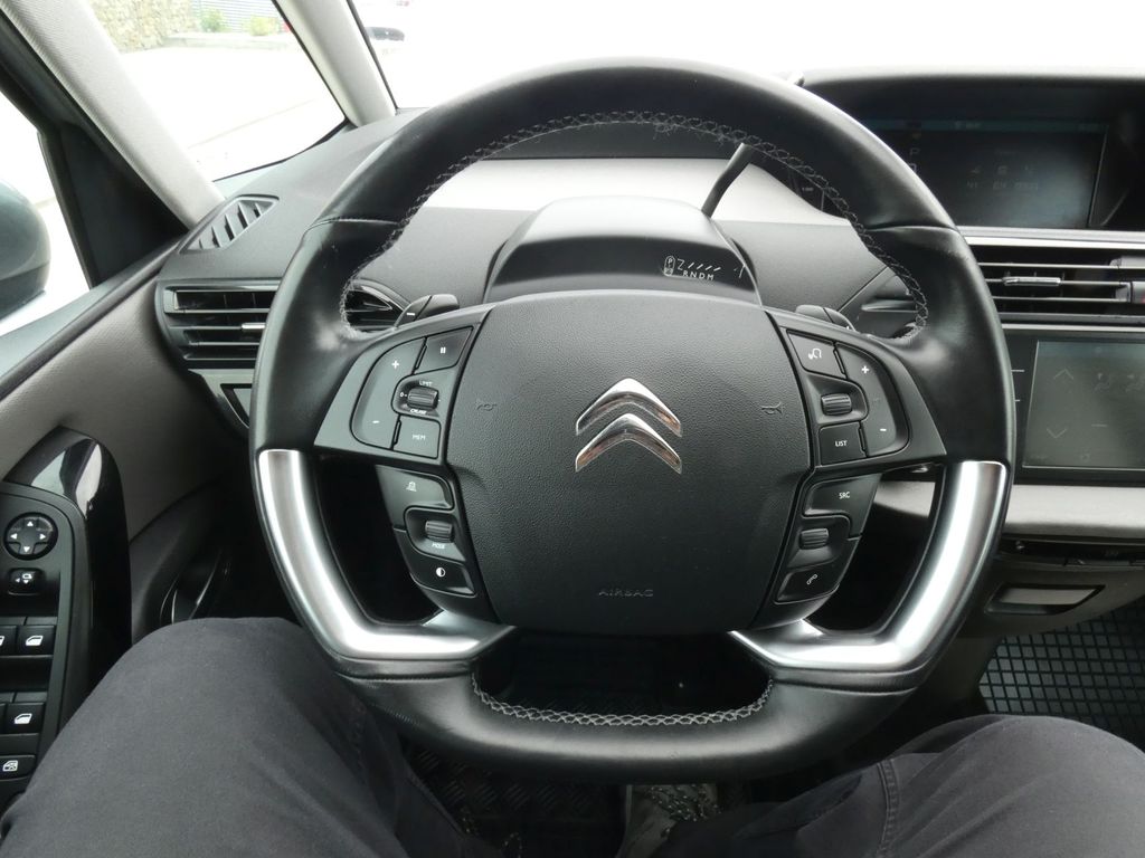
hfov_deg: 81.7
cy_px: 429
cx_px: 572
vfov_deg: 66.0
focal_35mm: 20
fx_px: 662
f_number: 5.6
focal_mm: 3.6
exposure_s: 1/60
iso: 320
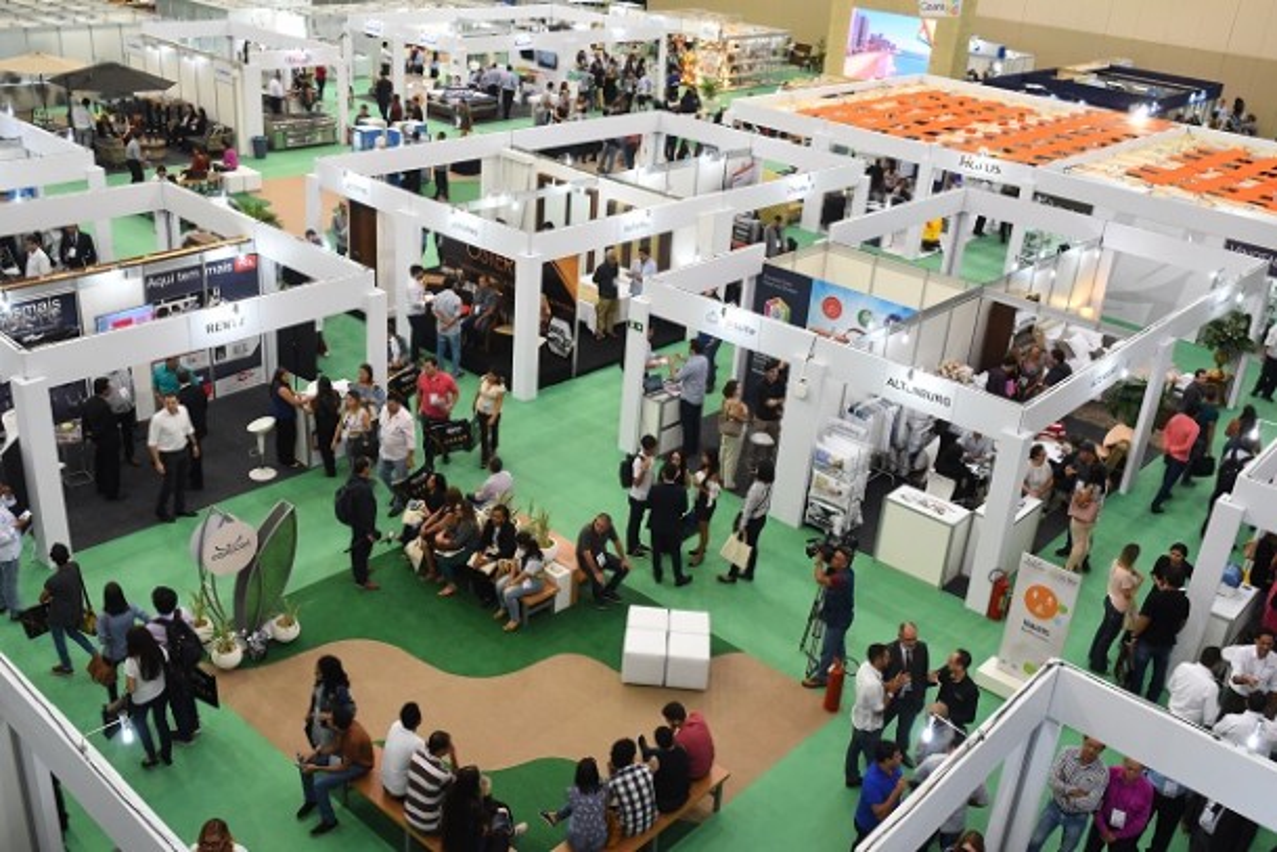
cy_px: 426
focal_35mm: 35
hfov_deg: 54.4
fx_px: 1242
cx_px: 638
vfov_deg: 37.9
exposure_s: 1/320
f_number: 4.5
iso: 3200
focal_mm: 35
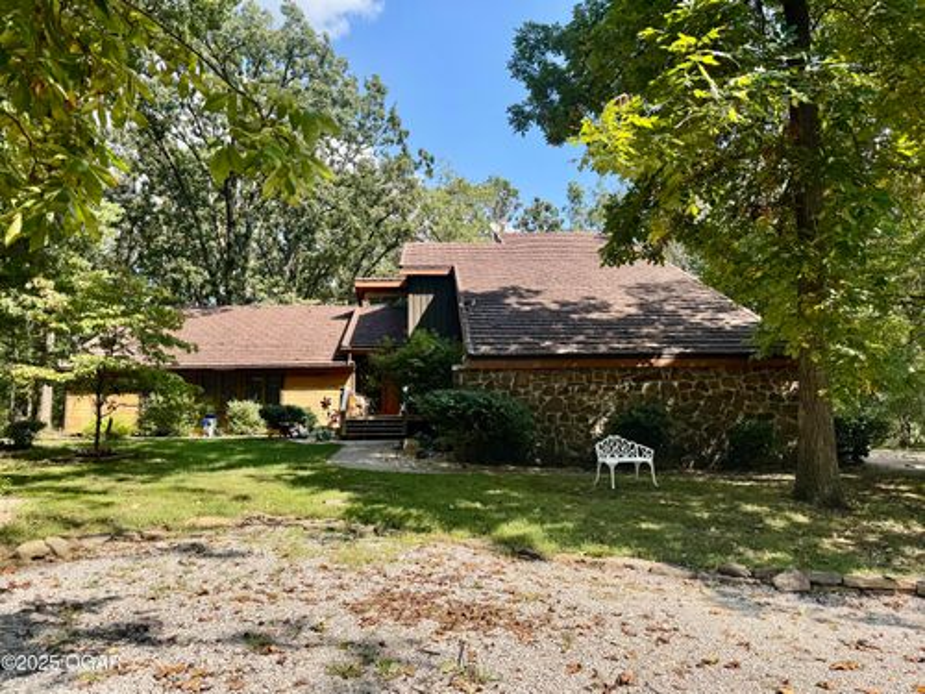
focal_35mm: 24
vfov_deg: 56.8
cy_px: 347
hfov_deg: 71.6
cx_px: 462
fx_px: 641
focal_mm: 6.76
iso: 80
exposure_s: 1/1678
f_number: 1.78
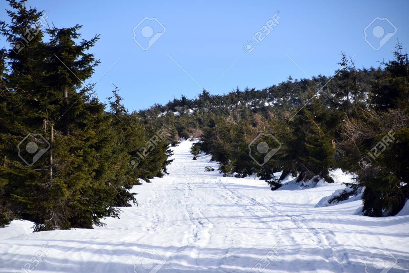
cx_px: 204
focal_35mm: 248
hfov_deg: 8.3
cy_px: 136
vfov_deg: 5.5
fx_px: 2811
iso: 200
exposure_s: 1/800
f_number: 7.1
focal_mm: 165
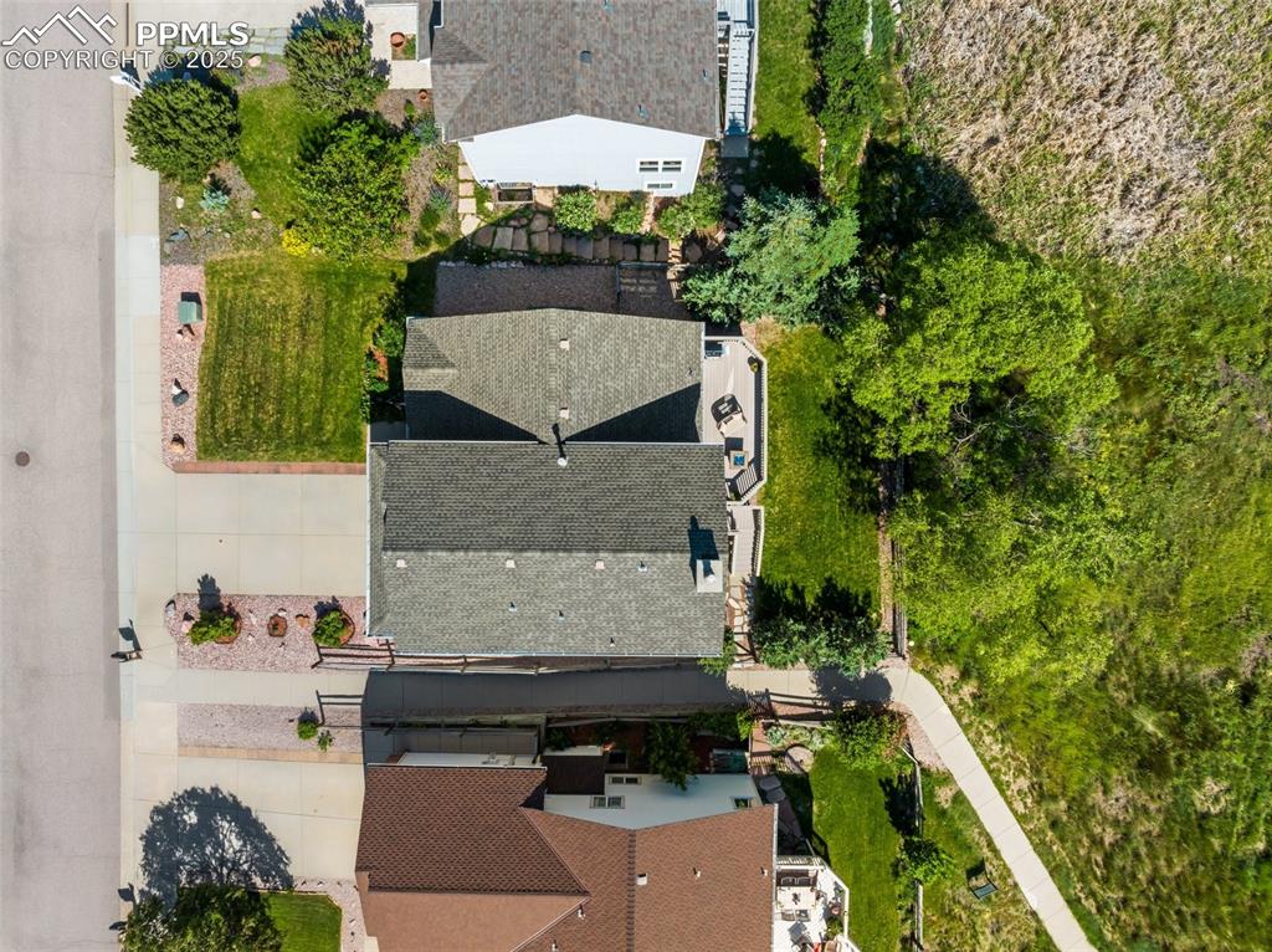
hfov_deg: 71.6
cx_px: 636
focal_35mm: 24
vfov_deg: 56.7
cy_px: 476
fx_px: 881
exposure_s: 1/80
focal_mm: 12.29
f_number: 10
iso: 100
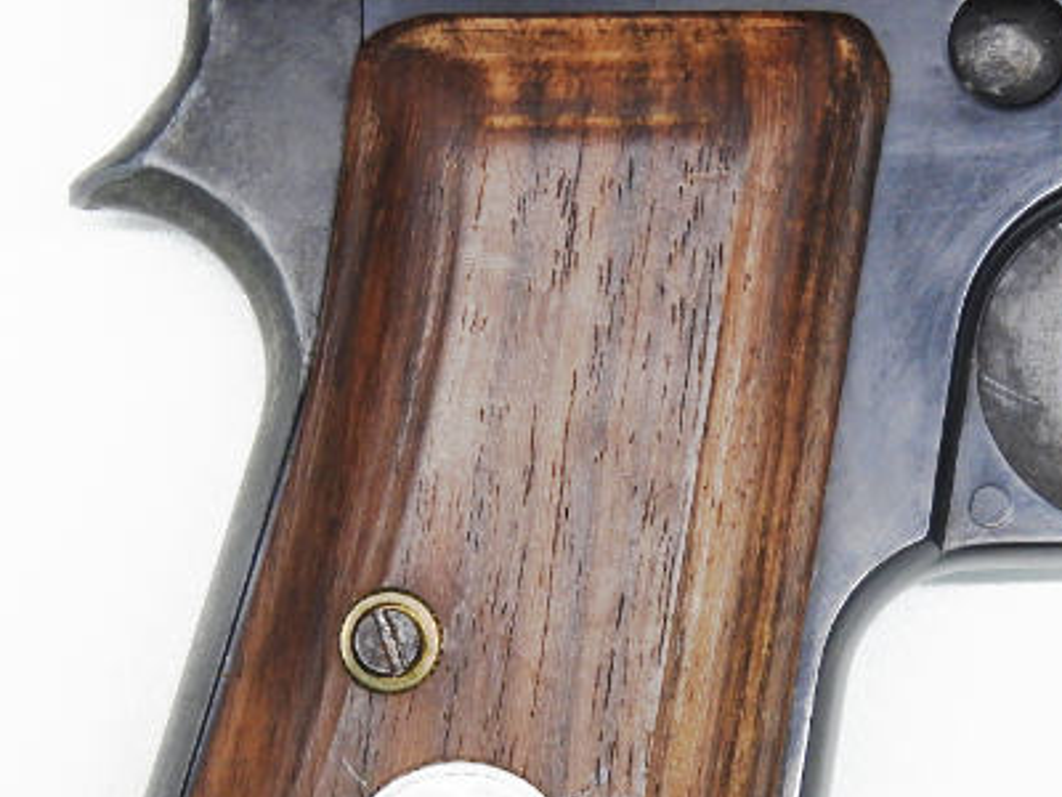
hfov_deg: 7.9
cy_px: 646
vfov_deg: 5.9
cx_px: 528
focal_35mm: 250
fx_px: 7670
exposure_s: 1/40
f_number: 5
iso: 200
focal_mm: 22.4
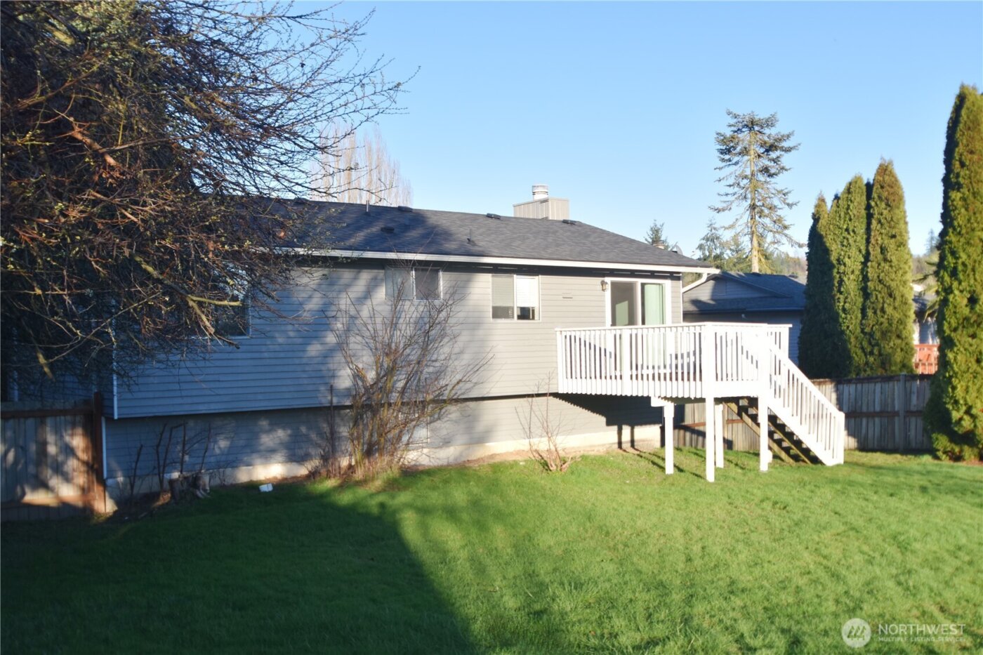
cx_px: 492
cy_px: 328
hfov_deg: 53.1
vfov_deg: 36.9
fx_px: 983
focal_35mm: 36
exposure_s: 1/250
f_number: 5.6
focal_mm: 24
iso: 280
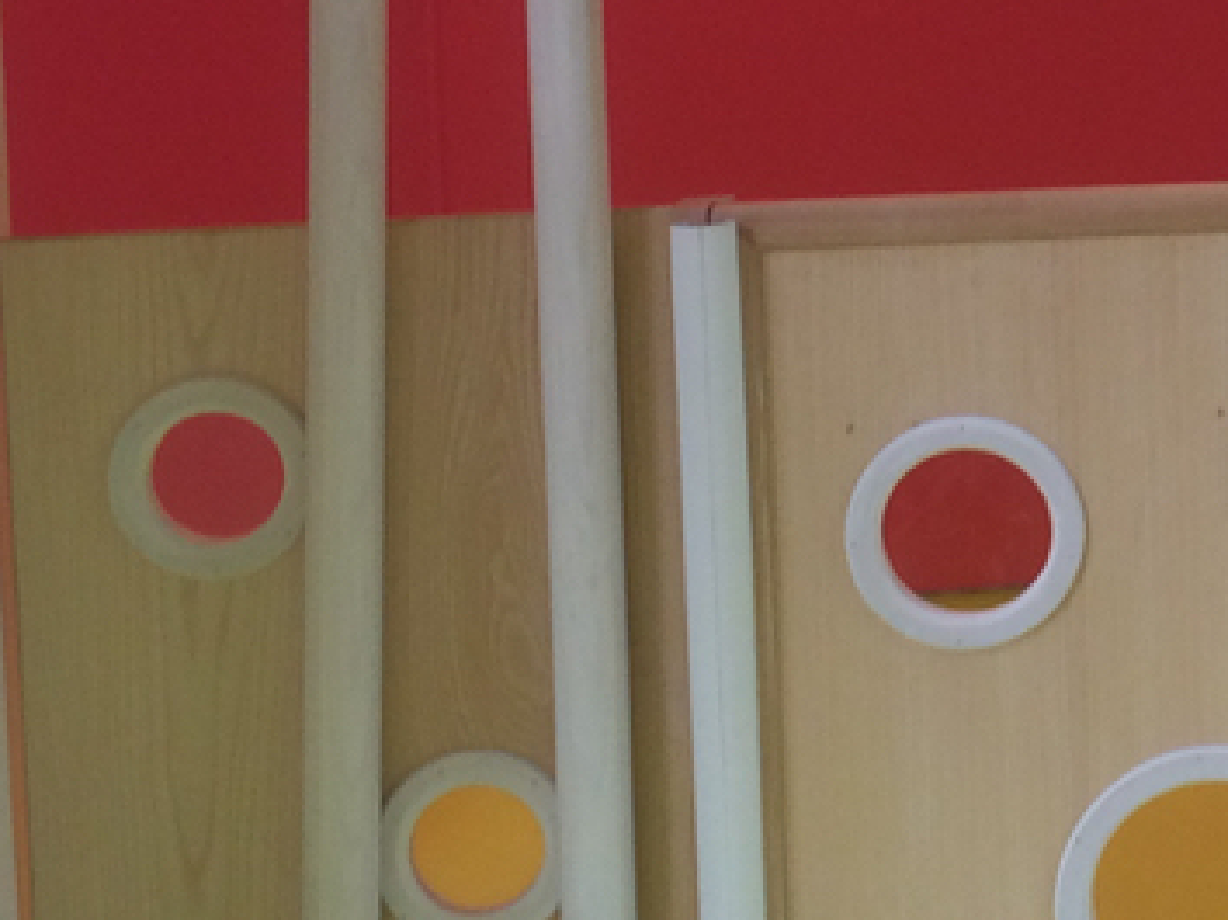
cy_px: -246
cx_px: 1814
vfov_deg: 12.2
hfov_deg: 15.5
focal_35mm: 118
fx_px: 4183
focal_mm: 4.15
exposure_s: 1/50
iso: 50
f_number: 2.2
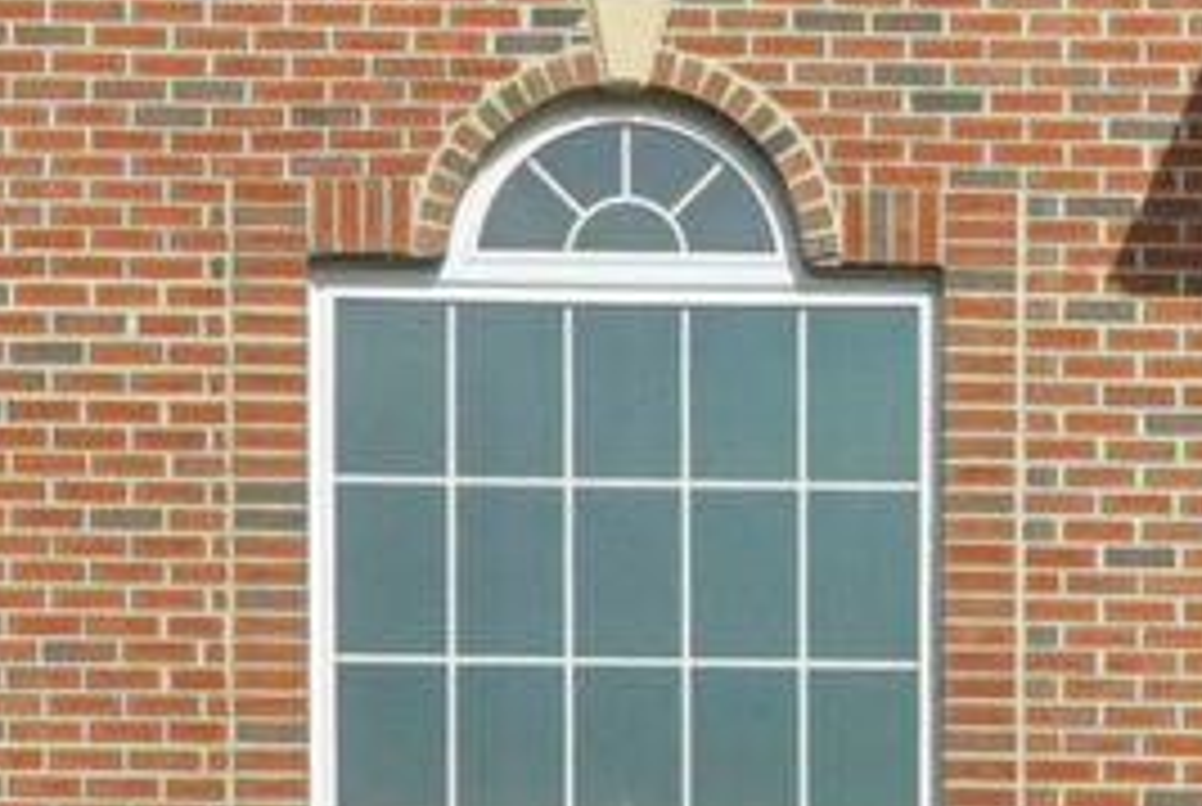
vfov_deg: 5.1
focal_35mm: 268
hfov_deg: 7.6
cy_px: 241
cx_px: 1175
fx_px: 8963
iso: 400
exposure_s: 1/2500
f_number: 8
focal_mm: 35
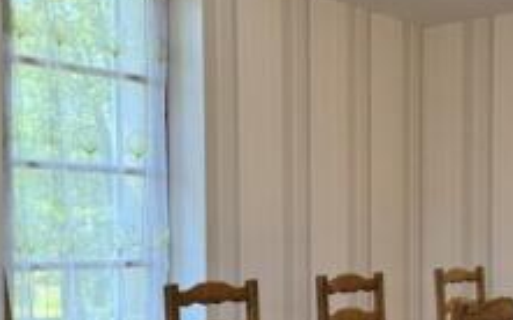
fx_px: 936
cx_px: 400
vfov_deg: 19.2
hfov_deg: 30.0
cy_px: 249
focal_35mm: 67
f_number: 1.78
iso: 100
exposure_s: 1/100
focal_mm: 6.76
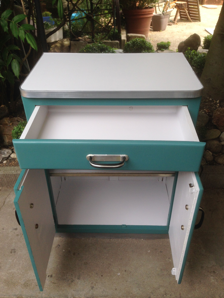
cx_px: 112
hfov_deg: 42.9
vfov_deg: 55.4
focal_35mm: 33
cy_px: 149
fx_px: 285
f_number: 2.4
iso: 50
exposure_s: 1/220
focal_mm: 4.12
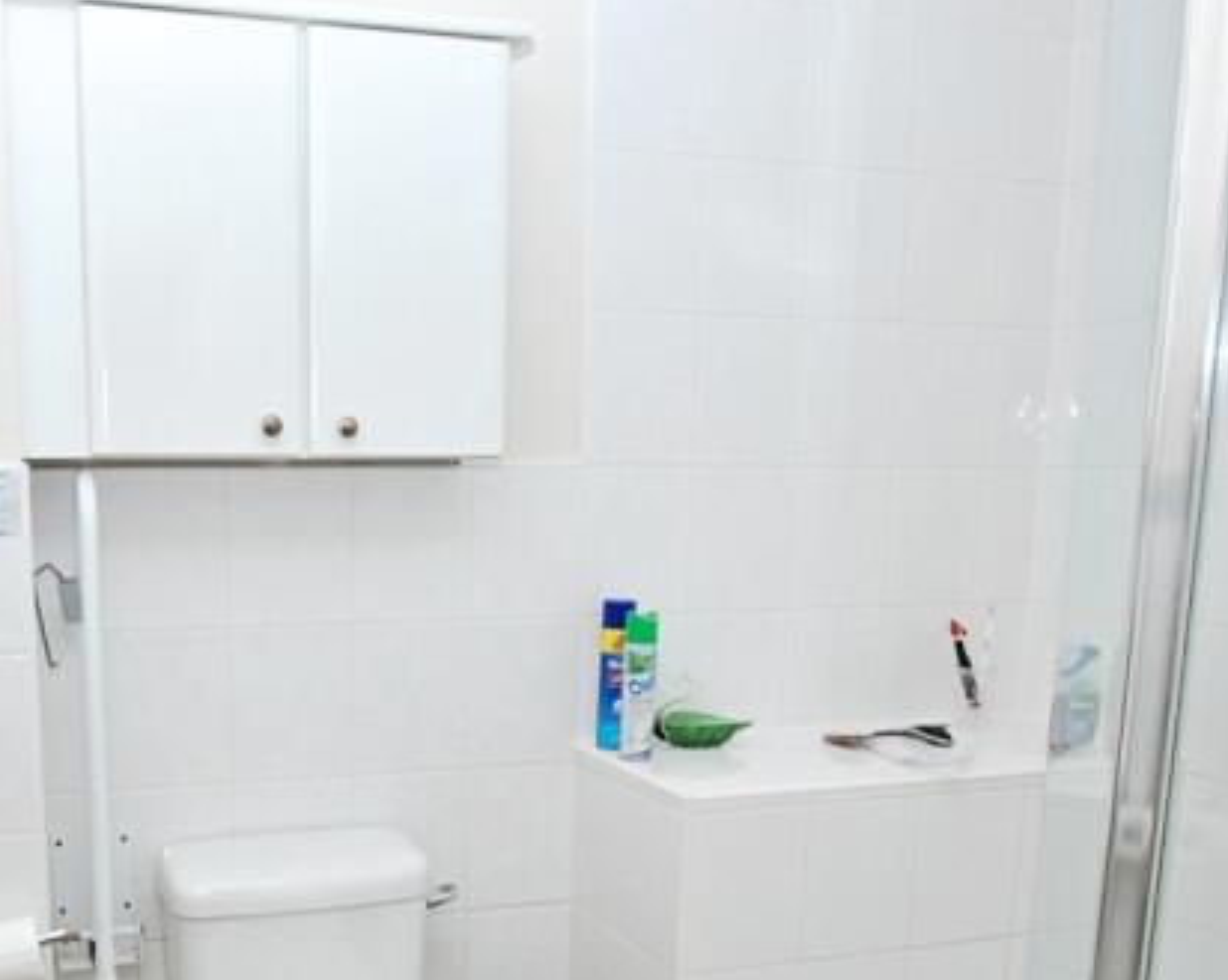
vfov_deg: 41.1
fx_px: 1271
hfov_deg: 49.8
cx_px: 331
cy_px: 716
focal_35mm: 35
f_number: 8
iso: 800
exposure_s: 1/250
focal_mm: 10
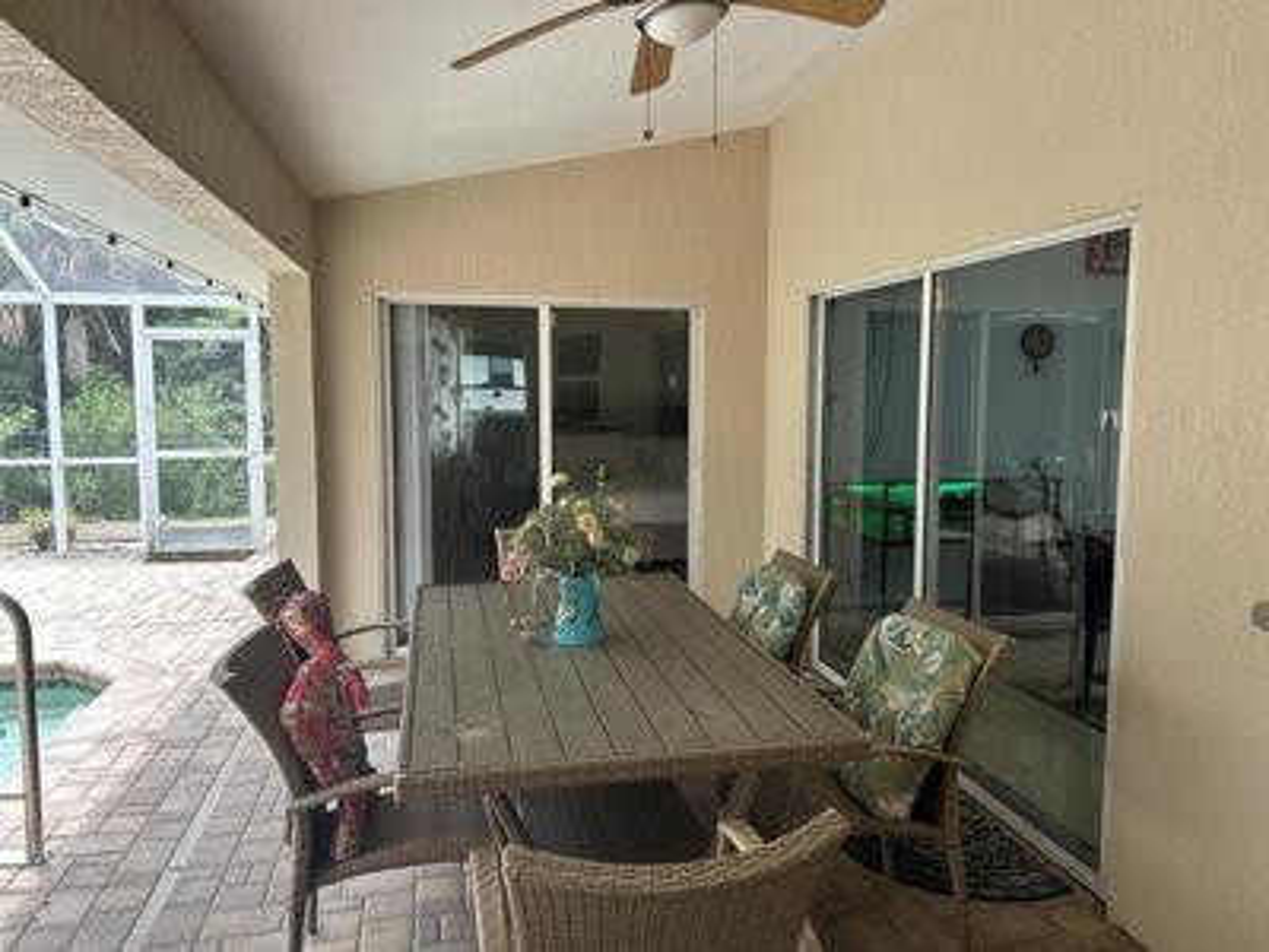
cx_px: 634
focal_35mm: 26
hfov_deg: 67.3
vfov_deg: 53.1
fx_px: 953
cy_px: 476
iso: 40
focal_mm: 5.7
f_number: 1.5
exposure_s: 1/204
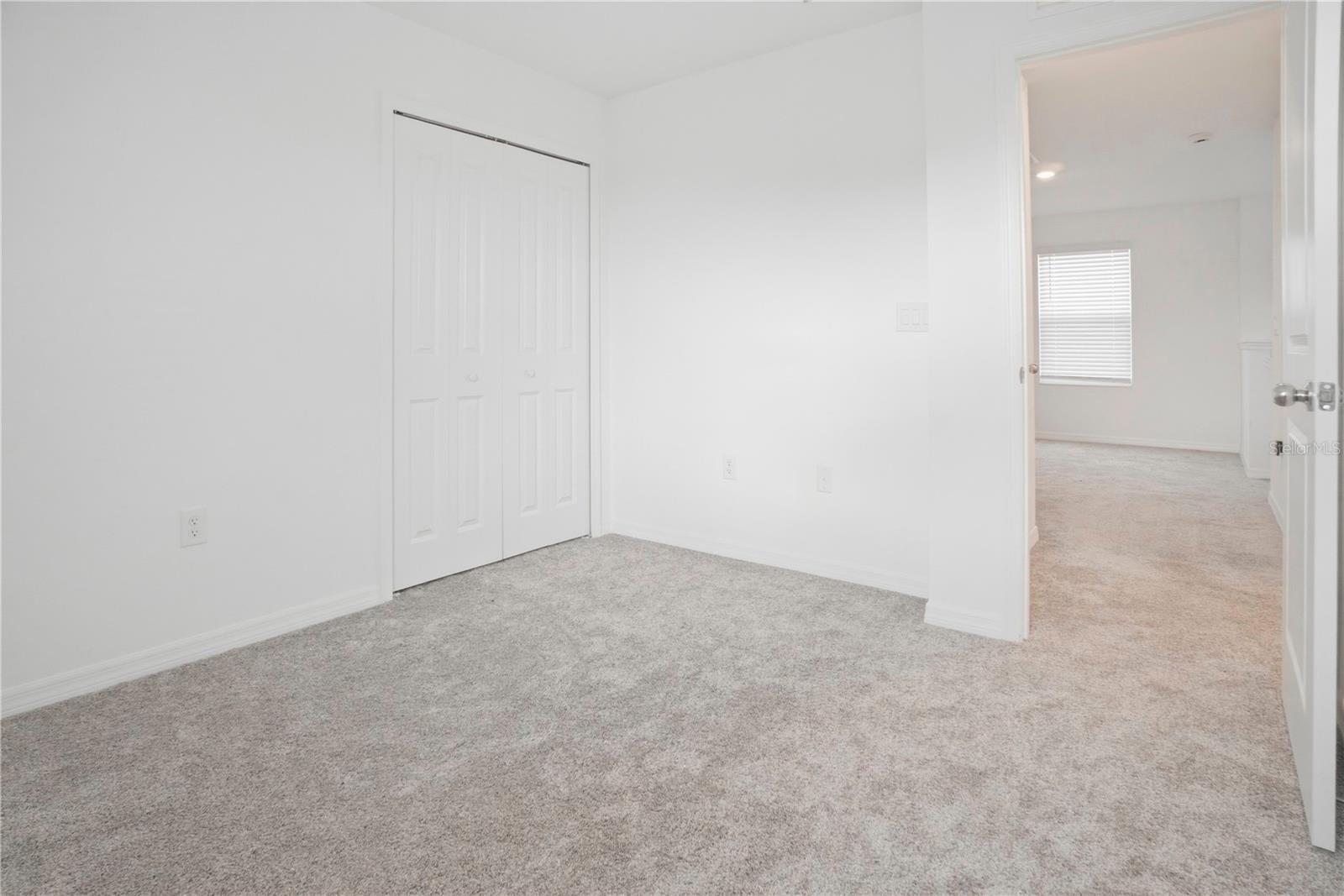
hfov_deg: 95.0
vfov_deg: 72.1
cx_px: 672
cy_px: 448
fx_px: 616
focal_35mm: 16
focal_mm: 11
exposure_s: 1/30
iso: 800
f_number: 5
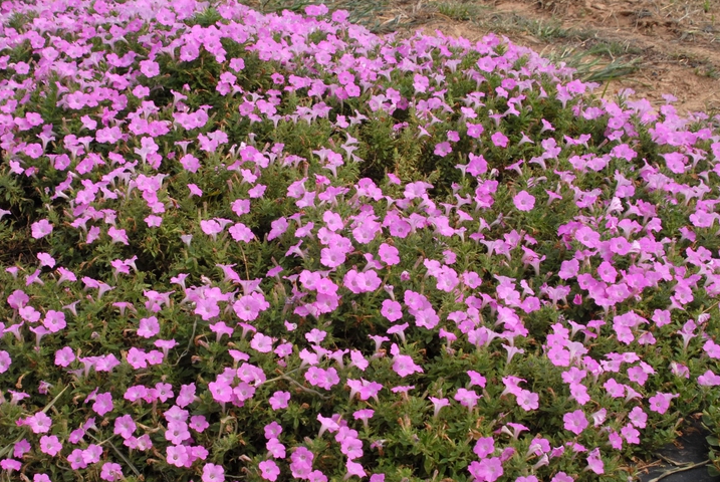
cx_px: 306
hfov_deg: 33.3
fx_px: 1201
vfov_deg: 22.6
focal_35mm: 60
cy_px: 297
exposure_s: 1/400
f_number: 10
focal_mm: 28
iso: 400
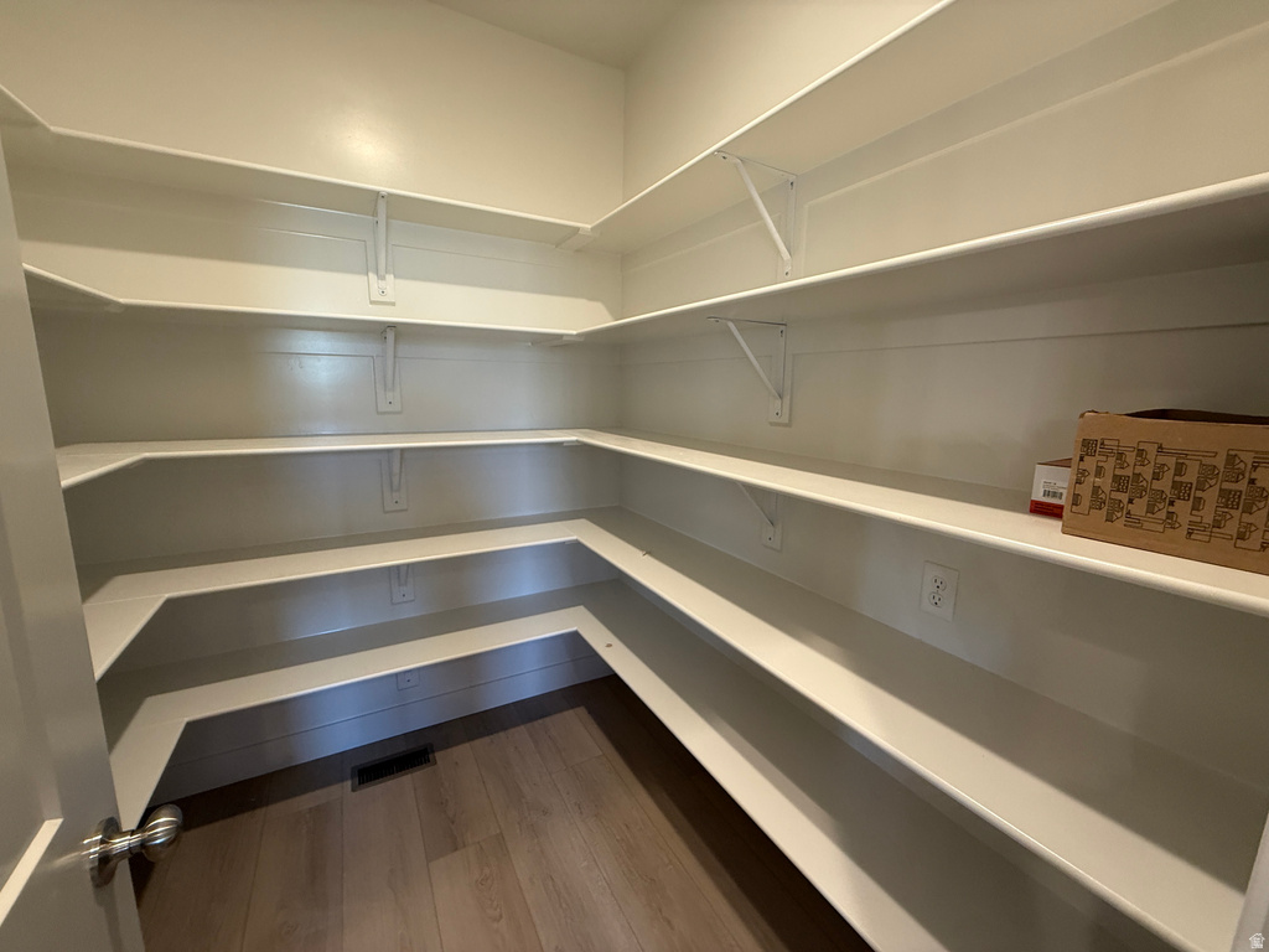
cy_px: 476
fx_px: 513
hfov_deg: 102.1
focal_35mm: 14
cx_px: 634
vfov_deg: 85.7
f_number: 2.2
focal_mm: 2.22
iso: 200
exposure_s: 1/60
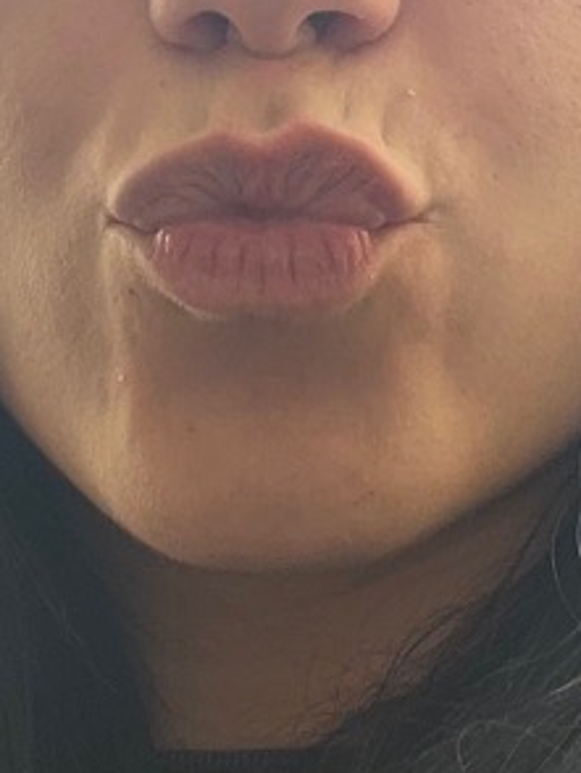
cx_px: 308
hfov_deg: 14.5
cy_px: 37
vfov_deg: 18.8
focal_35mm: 102
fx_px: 2279
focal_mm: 2.71
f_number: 2.2
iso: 50
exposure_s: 1/121
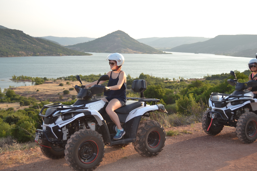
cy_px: 86
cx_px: 128
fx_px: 321
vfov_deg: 29.9
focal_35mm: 45
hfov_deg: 43.6
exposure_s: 1/200
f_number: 4.5
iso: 100
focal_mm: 30
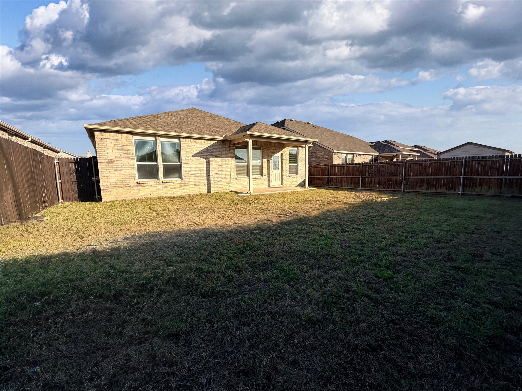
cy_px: 196
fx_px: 211
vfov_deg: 85.7
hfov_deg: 102.1
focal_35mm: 14
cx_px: 261
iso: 20
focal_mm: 2.22
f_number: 2.2
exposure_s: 1/955
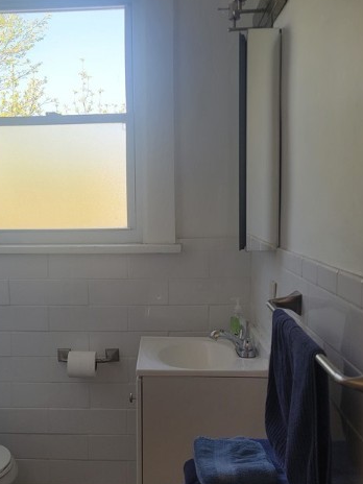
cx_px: 119
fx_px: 601
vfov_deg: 43.9
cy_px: 243
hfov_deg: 33.3
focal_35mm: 43
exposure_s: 1/133
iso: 40
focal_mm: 5.4
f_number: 1.8
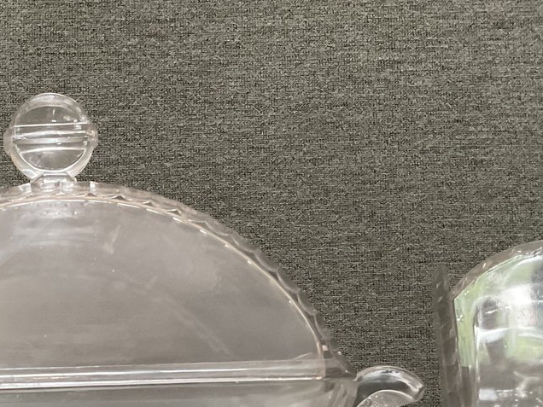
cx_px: 42
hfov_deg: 27.1
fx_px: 1082
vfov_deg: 20.6
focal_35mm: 69
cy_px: 408
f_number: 1.8
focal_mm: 3
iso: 250
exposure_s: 1/40
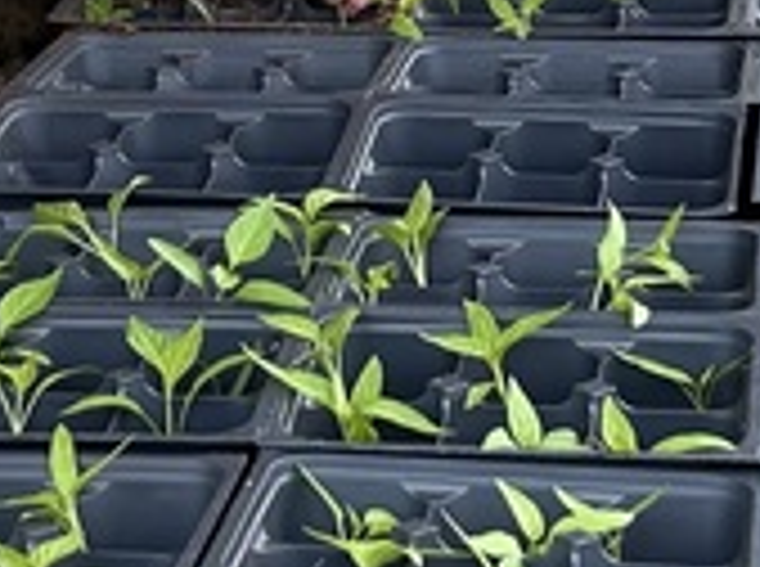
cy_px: -90
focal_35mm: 158
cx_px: 252
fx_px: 3462
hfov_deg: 12.5
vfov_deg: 9.3
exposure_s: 1/482
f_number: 1.5
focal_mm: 5.7
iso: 50
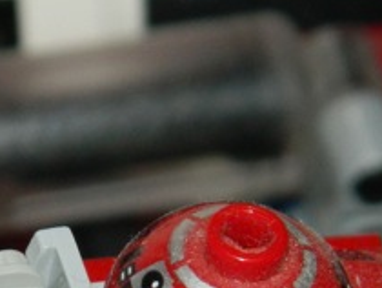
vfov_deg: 3.8
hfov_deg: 5.0
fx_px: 4331
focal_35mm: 392
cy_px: 428
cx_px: 127
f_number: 12.6
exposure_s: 1/60
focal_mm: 18.6
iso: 200
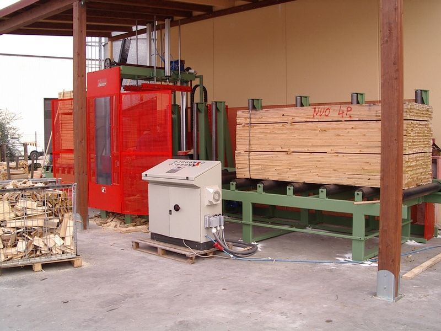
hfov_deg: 49.0
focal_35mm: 38
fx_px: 484
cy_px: 166
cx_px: 220
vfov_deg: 37.7
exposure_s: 1/125
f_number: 4.8
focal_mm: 5.8
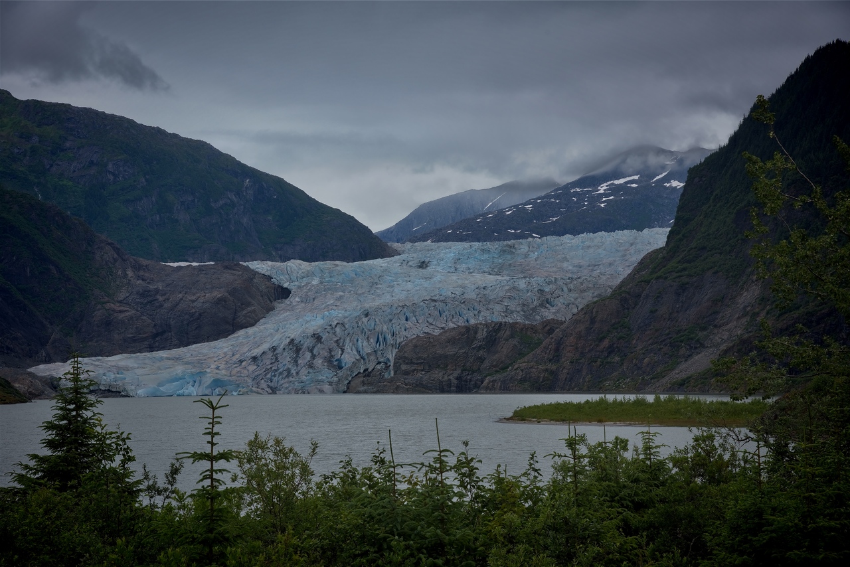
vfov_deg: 19.5
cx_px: 425
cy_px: 284
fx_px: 1653
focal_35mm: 70
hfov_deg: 28.8
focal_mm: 70
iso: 100
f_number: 10
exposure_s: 1/400
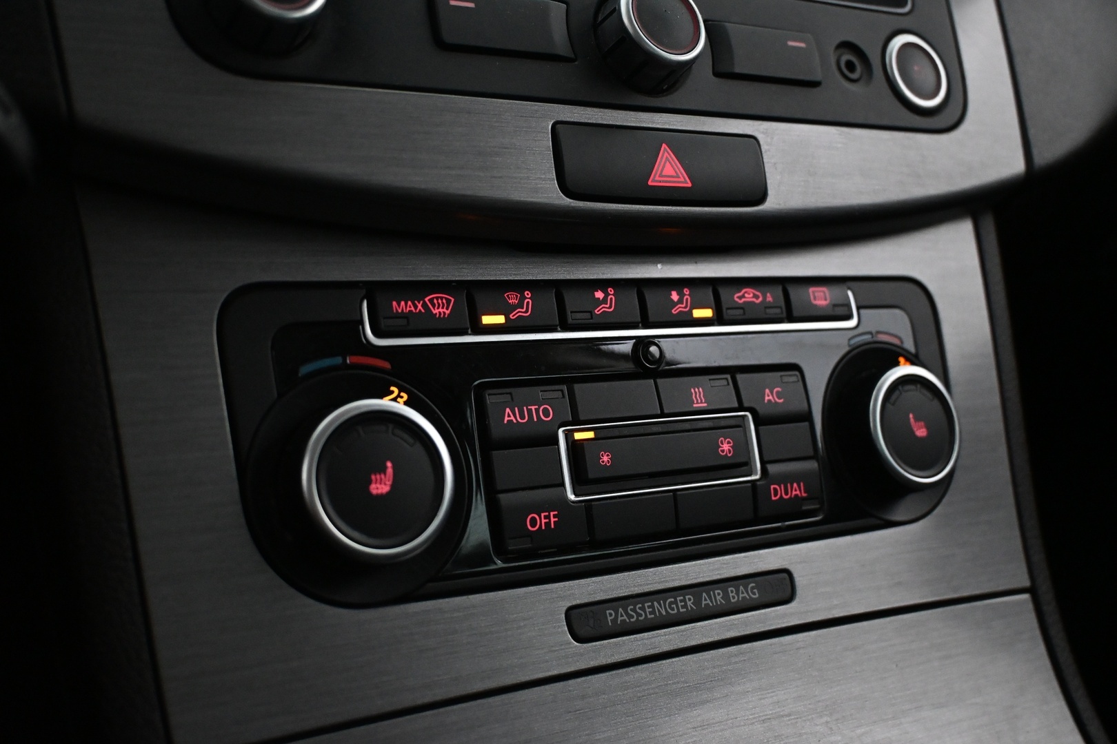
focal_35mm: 40
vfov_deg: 33.6
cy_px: 372
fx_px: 1233
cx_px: 558
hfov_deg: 48.7
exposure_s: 1/60
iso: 4000
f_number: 4.5
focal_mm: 26.5
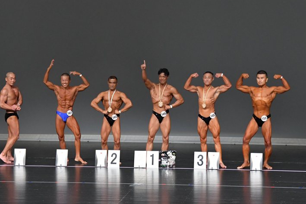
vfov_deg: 6.9
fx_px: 1699
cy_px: 106
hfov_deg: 10.3
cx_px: 140
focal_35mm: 200
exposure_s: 1/400
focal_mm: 122
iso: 5000
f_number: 5.6
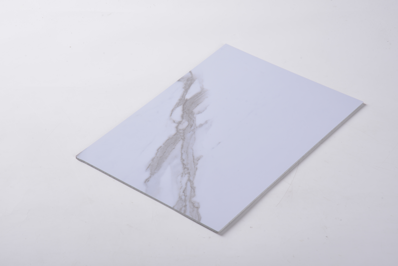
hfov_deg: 18.3
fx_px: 1239
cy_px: 133
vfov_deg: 12.2
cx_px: 199
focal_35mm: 112
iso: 200
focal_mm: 112
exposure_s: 1/125
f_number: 11
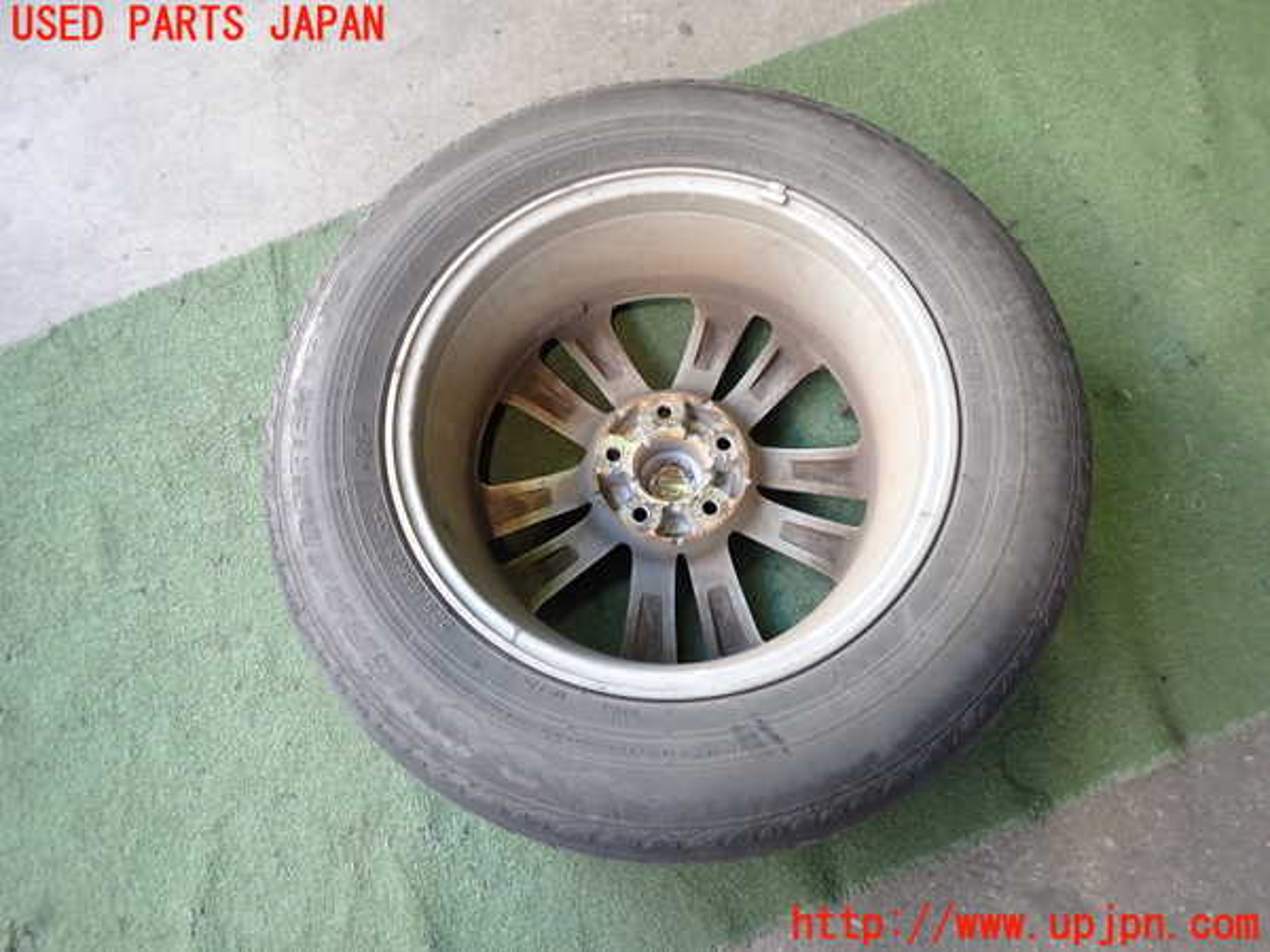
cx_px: 635
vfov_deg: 54.9
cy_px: 476
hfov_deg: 69.4
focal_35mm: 25
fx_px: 917
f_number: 2
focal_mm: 4.5
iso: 200
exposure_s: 1/60
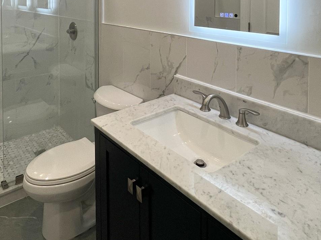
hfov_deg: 62.9
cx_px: 129
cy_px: 0
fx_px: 260
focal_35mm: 28
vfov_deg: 42.9
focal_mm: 1.57
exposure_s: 1/135
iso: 125
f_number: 1.8
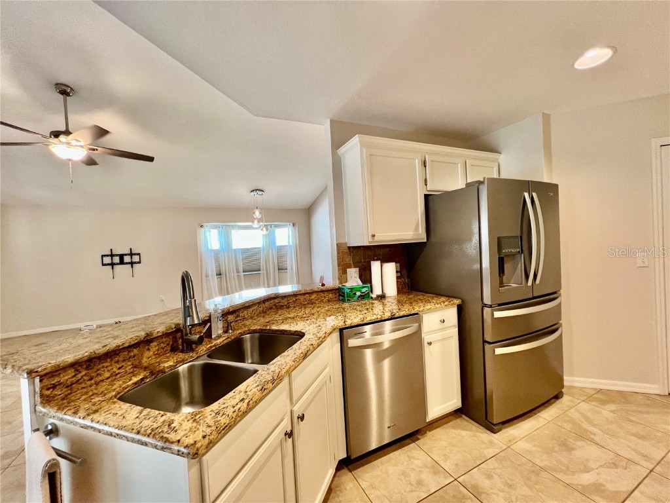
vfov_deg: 89.9
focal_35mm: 13
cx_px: 335
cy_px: 252
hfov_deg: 106.2
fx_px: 252
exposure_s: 1/60
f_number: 1.8
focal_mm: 1.57
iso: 160
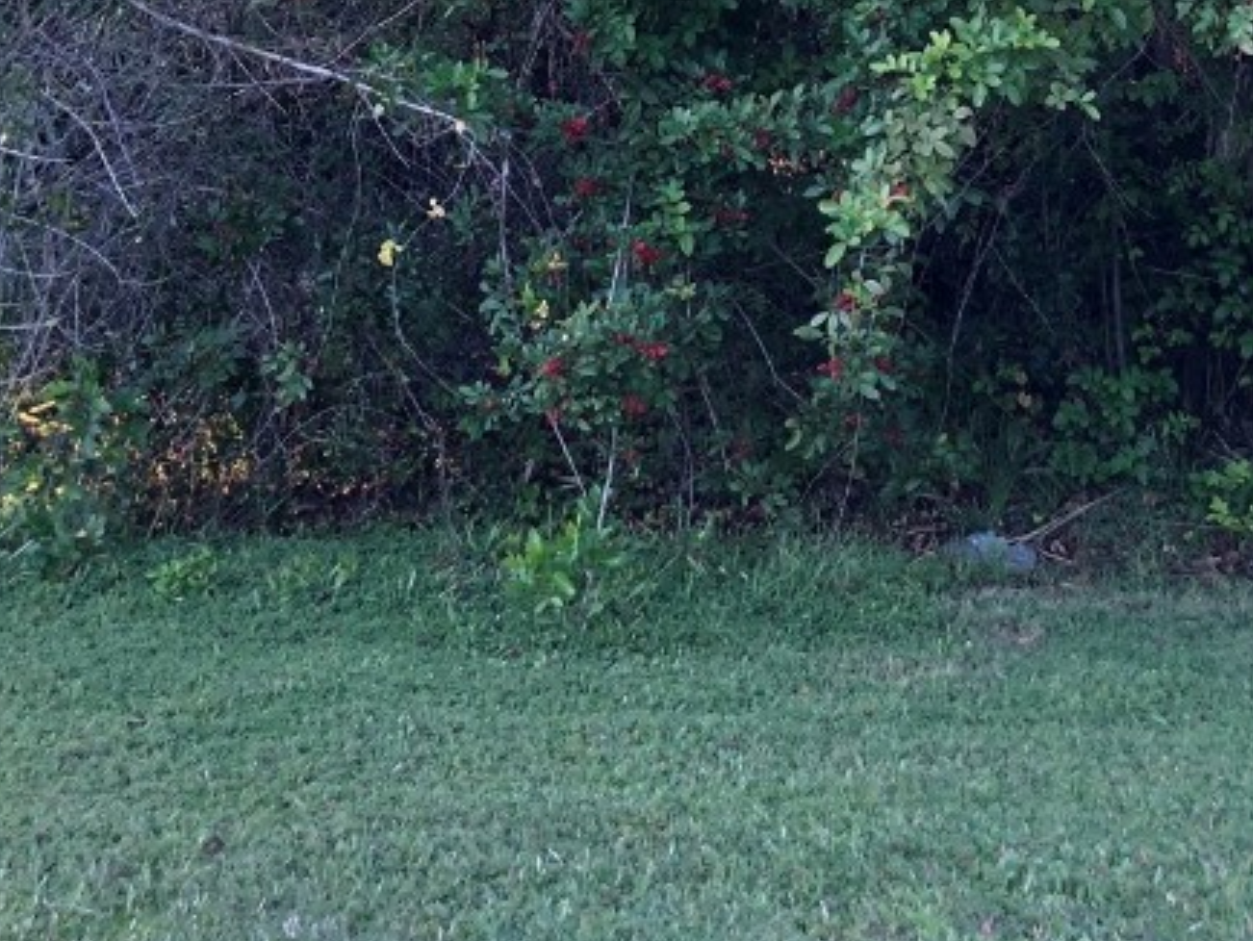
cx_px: 878
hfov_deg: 29.1
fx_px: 2390
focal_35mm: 66
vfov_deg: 21.1
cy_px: -104
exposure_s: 1/120
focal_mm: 3.99
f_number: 1.8
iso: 40
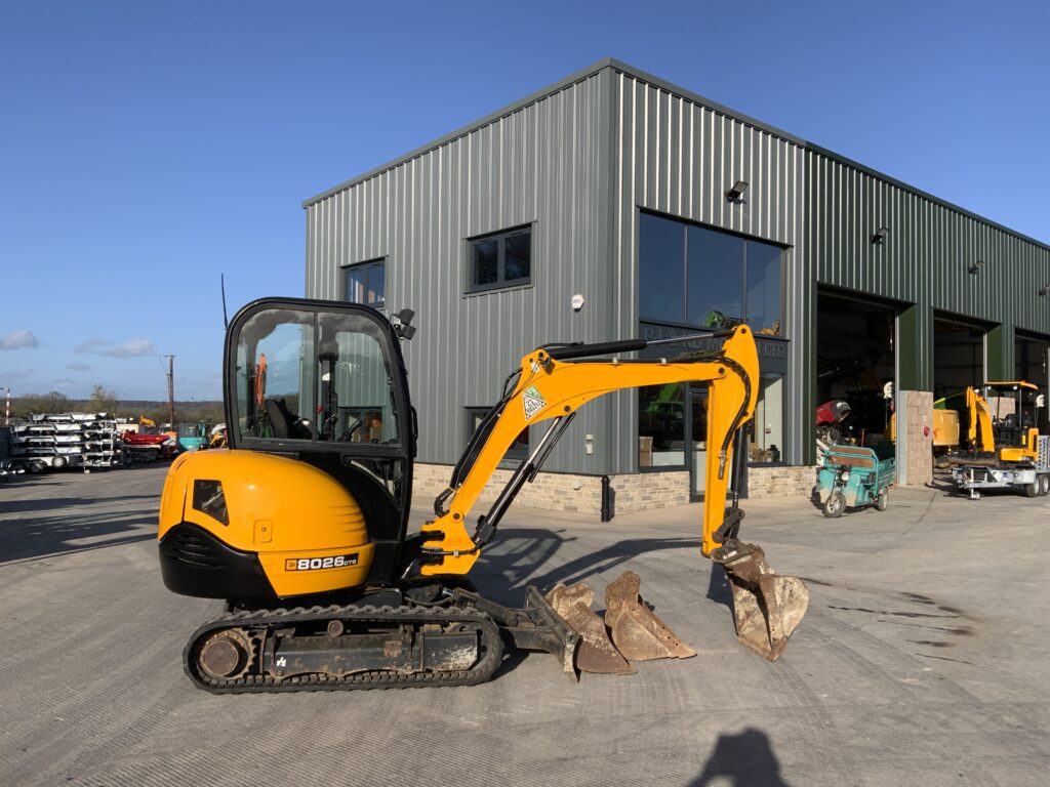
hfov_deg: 61.7
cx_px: 525
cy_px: 394
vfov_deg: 48.2
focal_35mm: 29
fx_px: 880
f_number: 1.8
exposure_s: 1/2058
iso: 16
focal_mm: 3
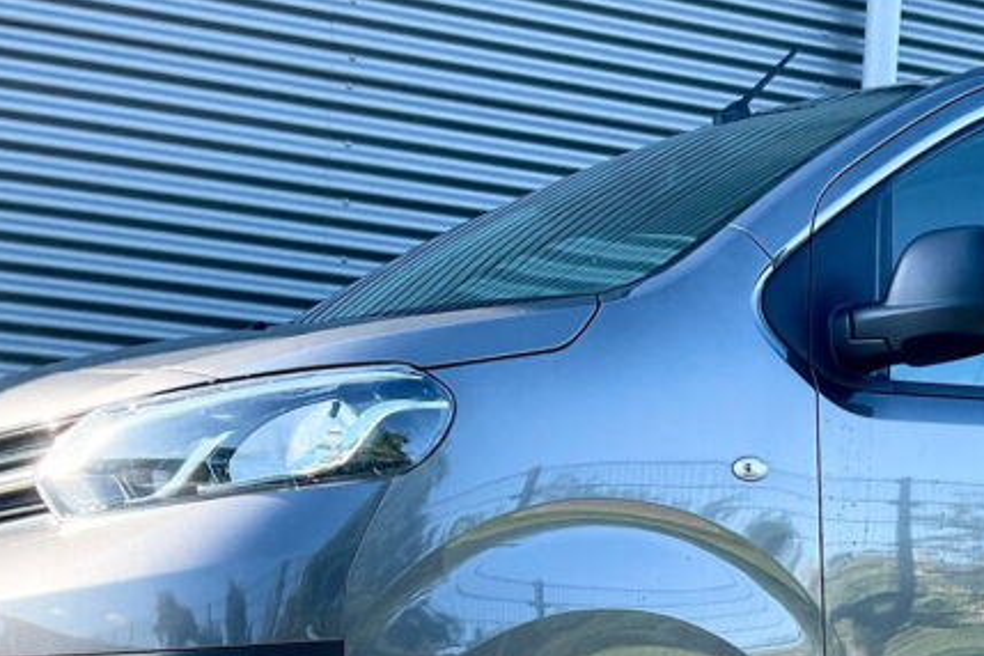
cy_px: 805
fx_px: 1968
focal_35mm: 72
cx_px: 679
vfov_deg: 17.9
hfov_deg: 27.8
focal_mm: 3
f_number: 1.8
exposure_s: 1/264
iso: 16
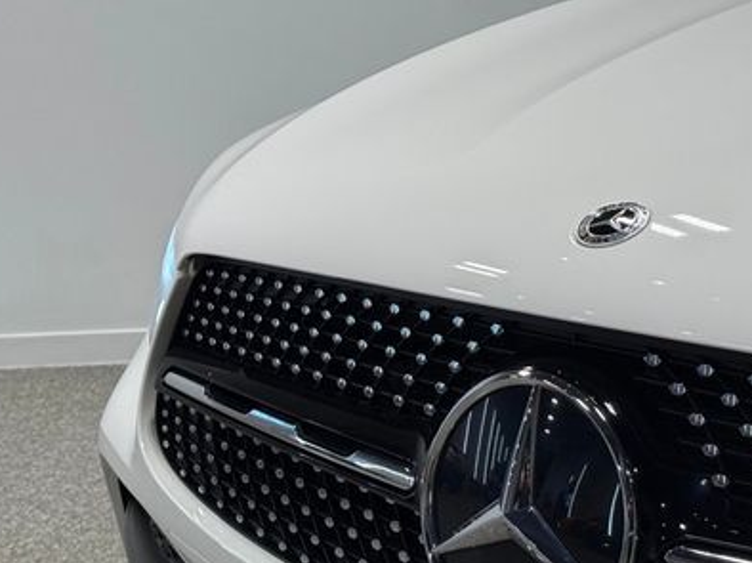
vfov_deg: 18.7
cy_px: 426
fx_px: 1693
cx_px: 521
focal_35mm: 78
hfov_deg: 24.9
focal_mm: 6.76
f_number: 1.78
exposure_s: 1/490
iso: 64
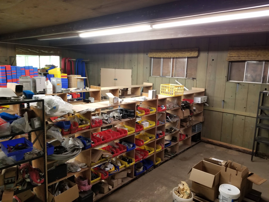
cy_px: 101
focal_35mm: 26
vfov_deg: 53.1
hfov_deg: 67.3
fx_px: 202
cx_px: 134
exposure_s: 1/20
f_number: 1.7
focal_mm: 4.3
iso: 250
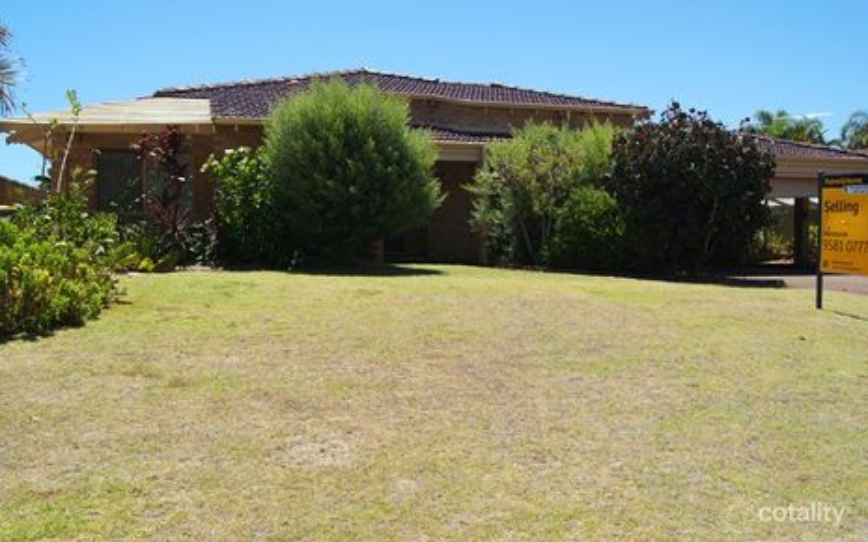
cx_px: 437
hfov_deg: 56.7
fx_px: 804
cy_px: 259
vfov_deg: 37.2
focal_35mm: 34
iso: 100
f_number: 10
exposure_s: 1/125
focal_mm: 22
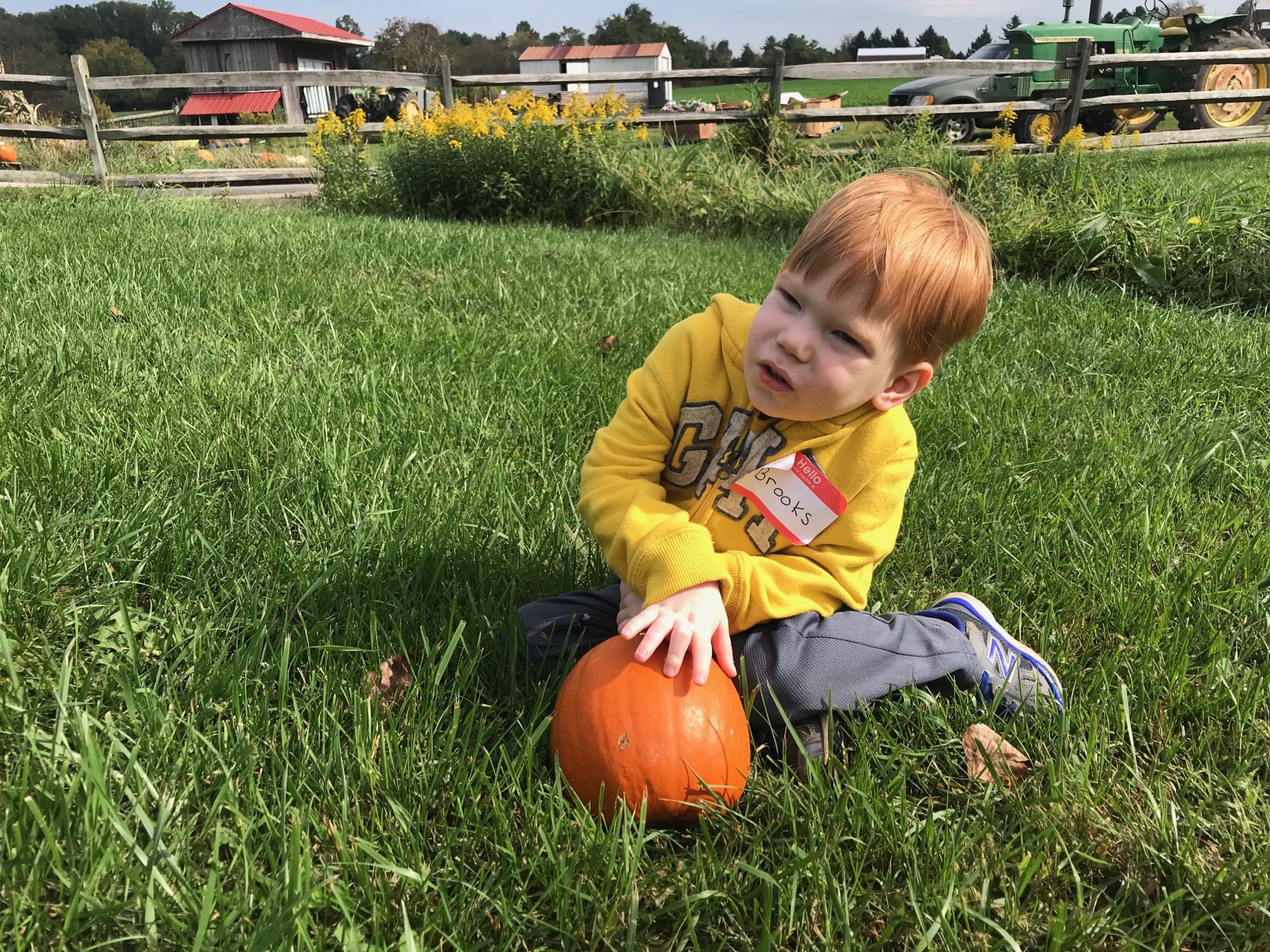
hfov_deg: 63.4
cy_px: 476
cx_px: 635
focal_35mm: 28
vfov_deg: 49.7
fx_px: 1027
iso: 20
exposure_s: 1/1497
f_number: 1.8
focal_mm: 3.99
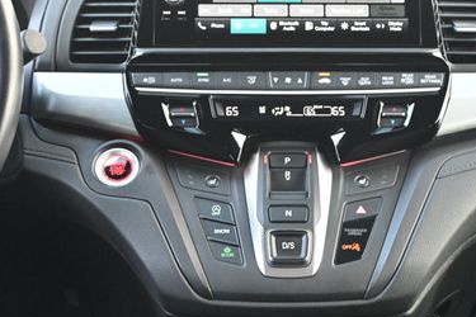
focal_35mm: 87
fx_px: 1150
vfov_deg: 15.7
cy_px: 166
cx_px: 302
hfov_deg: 23.3
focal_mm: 34
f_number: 5
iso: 2800
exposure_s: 1/125
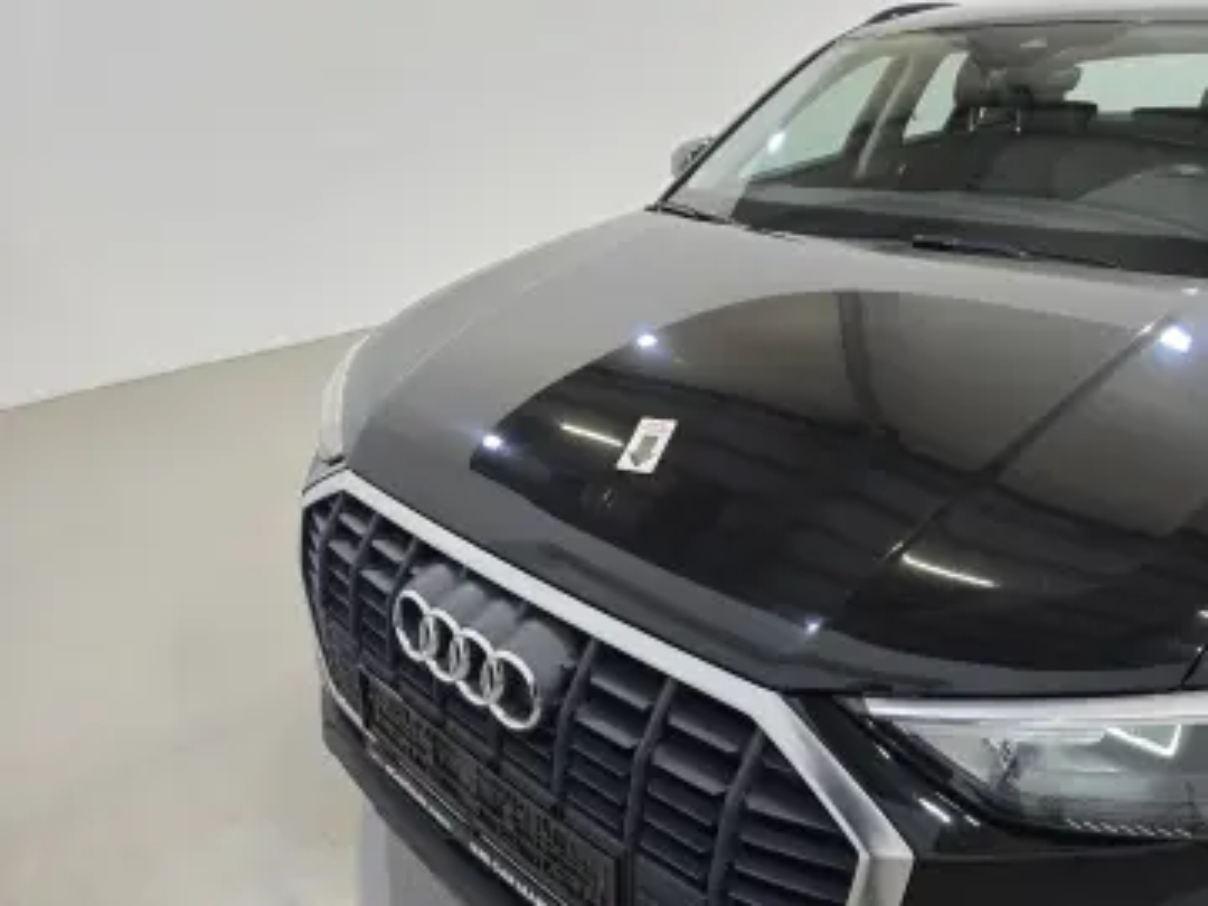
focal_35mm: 23
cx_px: 604
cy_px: 453
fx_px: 803
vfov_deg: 58.9
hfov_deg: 73.9
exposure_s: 1/100
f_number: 1.7
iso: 250
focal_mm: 6.3
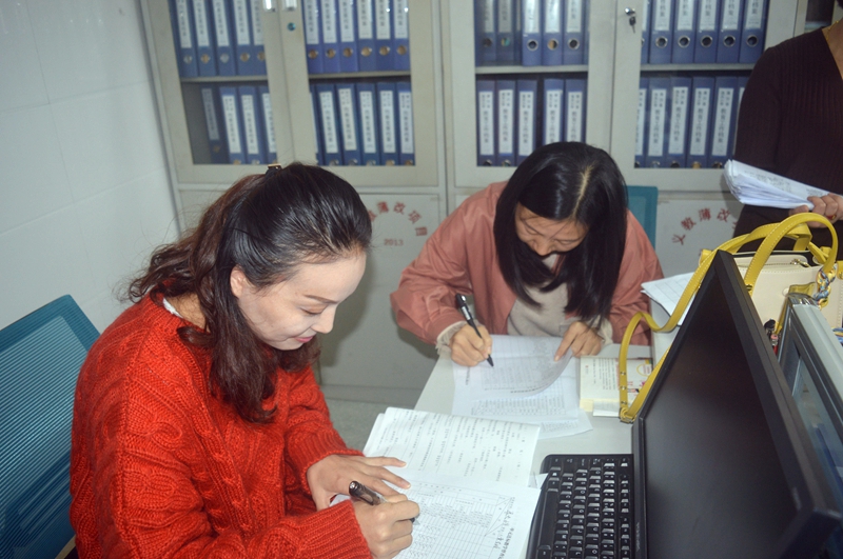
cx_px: 422
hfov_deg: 67.5
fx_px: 631
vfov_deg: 47.8
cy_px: 280
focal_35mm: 27
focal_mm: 18
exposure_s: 1/60
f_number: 3.5
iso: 400
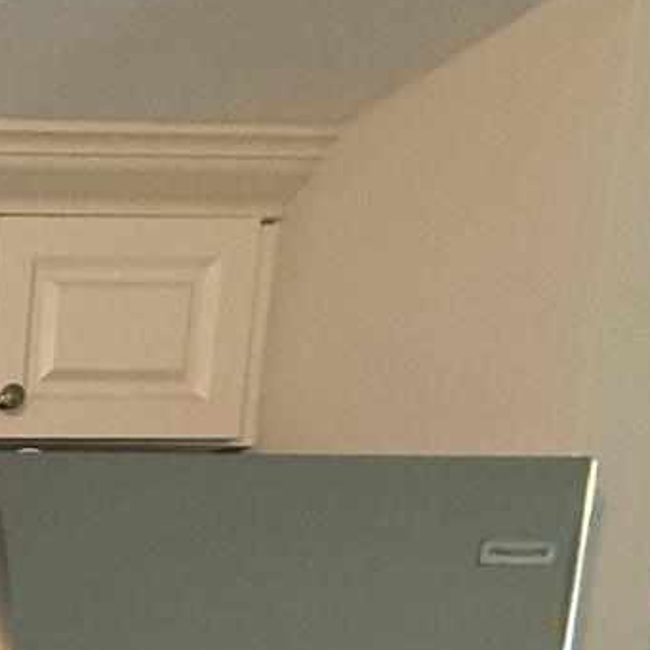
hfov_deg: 16.2
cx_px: -831
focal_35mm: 58
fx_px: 1232
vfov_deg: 23.2
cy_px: 999
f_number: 2.2
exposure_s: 1/60
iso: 500
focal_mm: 2.22
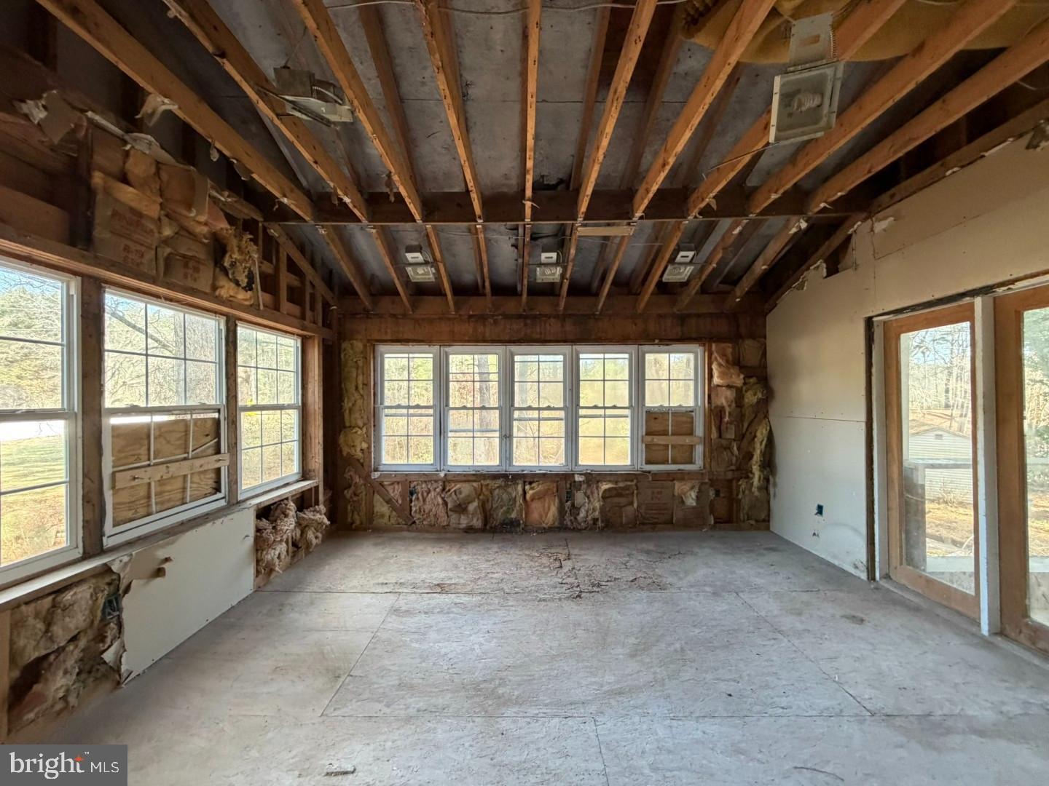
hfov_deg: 102.1
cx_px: 524
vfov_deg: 85.7
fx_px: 424
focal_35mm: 14
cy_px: 393
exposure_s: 1/104
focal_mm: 2.22
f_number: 2.2
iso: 320
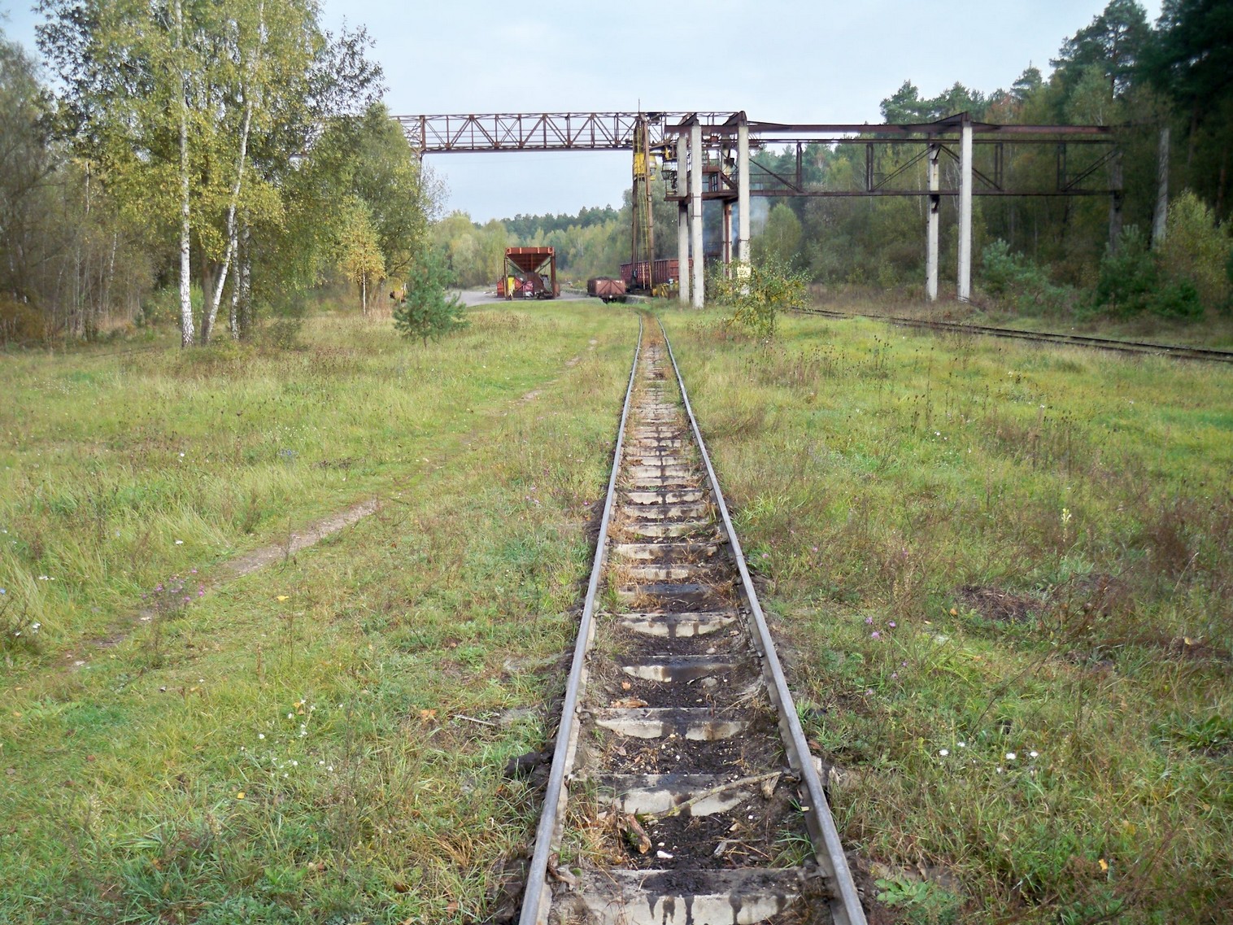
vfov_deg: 40.7
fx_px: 1247
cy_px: 462
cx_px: 616
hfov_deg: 52.6
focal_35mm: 35
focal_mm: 6.3
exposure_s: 1/250
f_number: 3.1
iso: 80
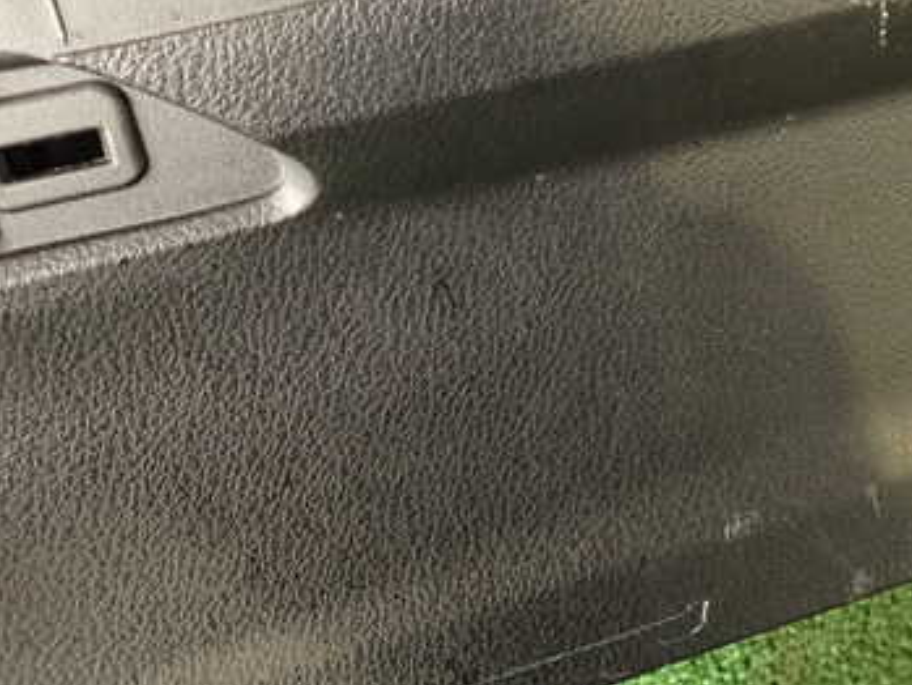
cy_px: 207
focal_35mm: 43
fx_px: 1133
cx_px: 692
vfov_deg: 33.2
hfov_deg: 42.4
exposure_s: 1/30
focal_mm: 4.5
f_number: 2
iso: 320
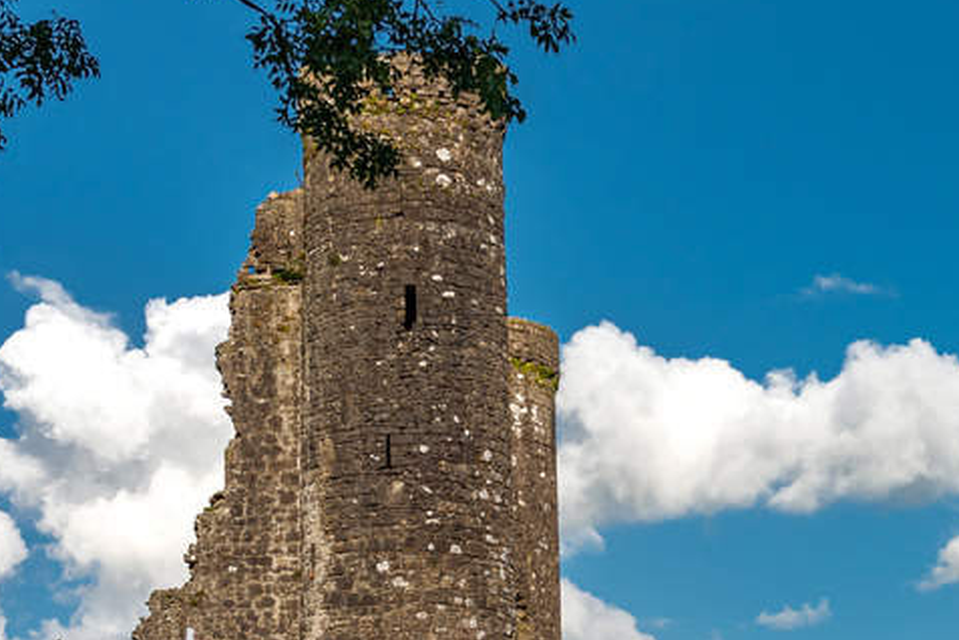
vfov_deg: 14.4
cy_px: 574
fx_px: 2504
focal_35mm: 94
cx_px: 736
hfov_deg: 21.5
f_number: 6.3
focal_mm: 32
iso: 64
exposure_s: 1/200
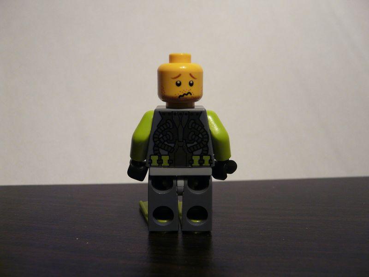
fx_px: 298
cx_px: 184
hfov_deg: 63.4
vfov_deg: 49.7
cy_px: 138
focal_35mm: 28
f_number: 2.8
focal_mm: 4.6
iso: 200
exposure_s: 1/30
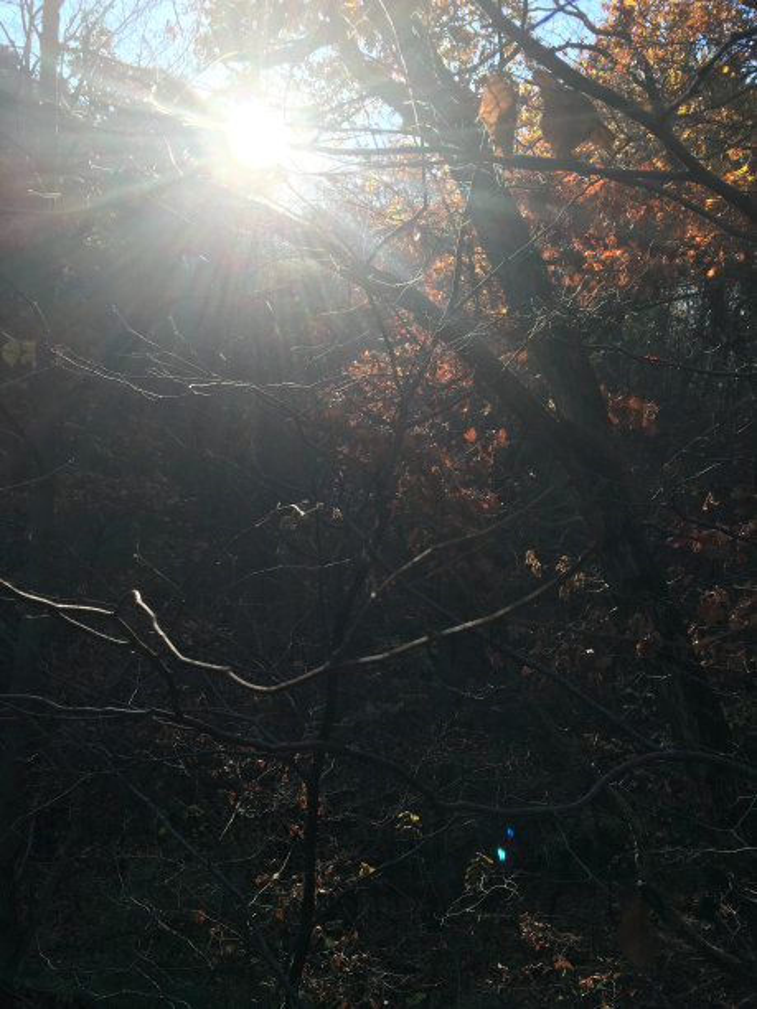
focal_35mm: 29
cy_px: 504
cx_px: 378
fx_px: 846
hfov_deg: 48.2
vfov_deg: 61.7
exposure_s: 1/314
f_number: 2.2
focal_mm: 4.15
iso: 25
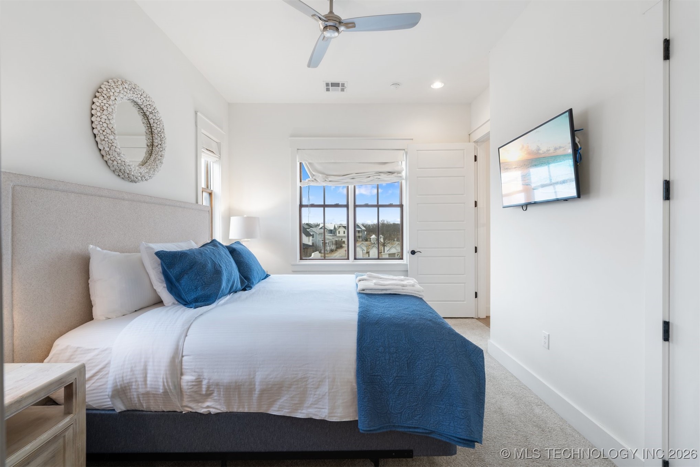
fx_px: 311
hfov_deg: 96.7
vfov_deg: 73.7
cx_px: 350
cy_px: 234
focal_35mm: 16
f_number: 8
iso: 100
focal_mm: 16
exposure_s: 1/2.5
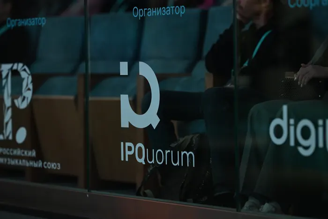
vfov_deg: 10.2
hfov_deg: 15.2
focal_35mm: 135
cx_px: 164
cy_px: 110
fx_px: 1230
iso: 1250
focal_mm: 135
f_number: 1.8
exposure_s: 1/125
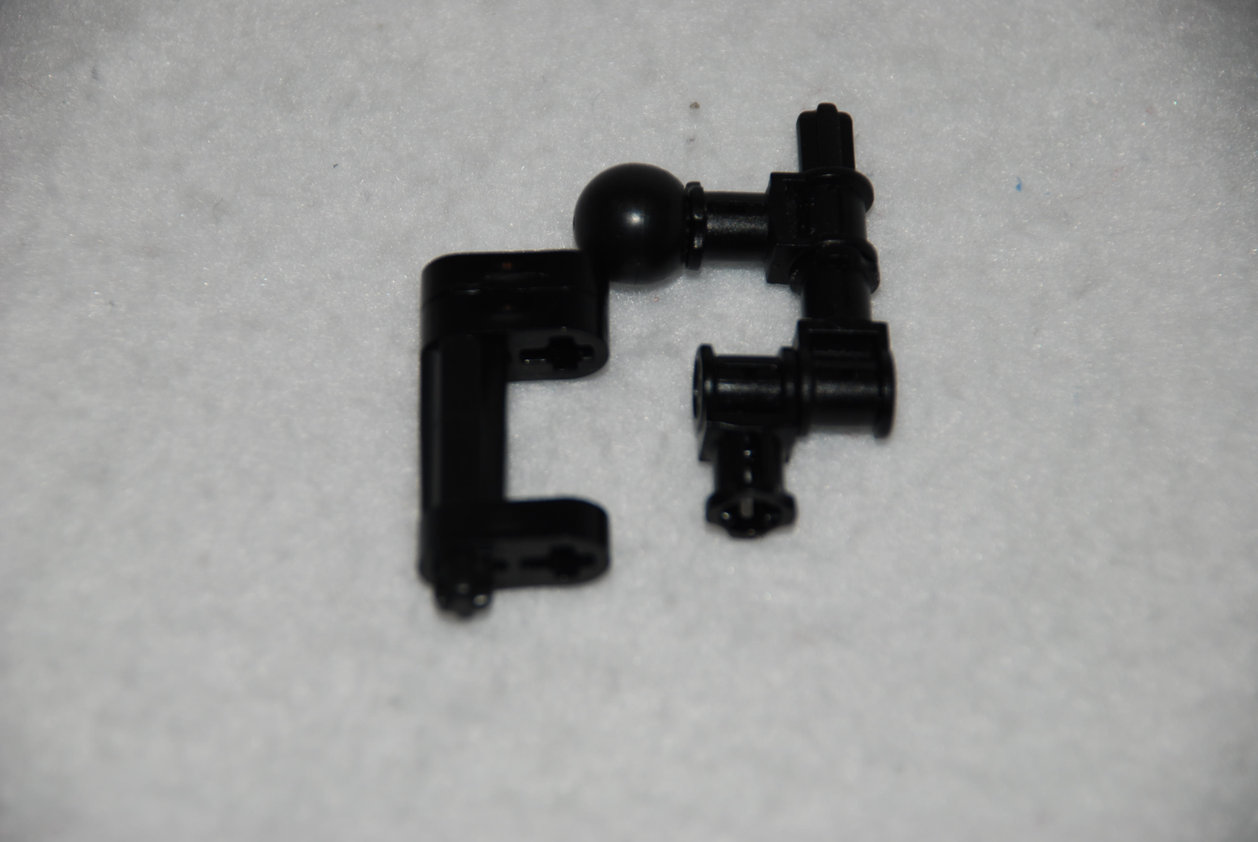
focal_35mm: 202
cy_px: 421
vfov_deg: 6.8
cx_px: 629
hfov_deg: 10.1
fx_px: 7085
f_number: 5.6
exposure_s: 1/60
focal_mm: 135
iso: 100
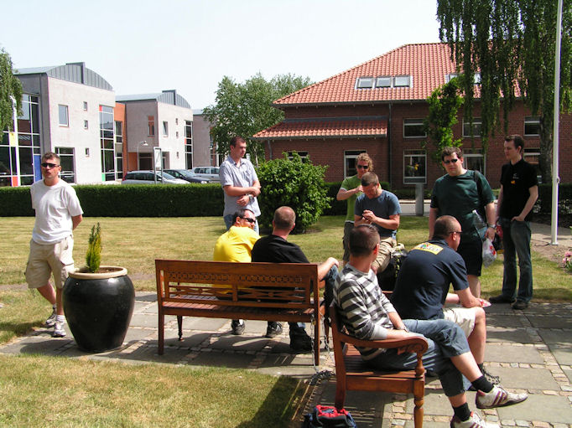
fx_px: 628
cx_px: 286
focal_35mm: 38
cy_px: 214
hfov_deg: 49.0
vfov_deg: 37.7
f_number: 5.6
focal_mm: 6.3
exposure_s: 1/200
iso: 50
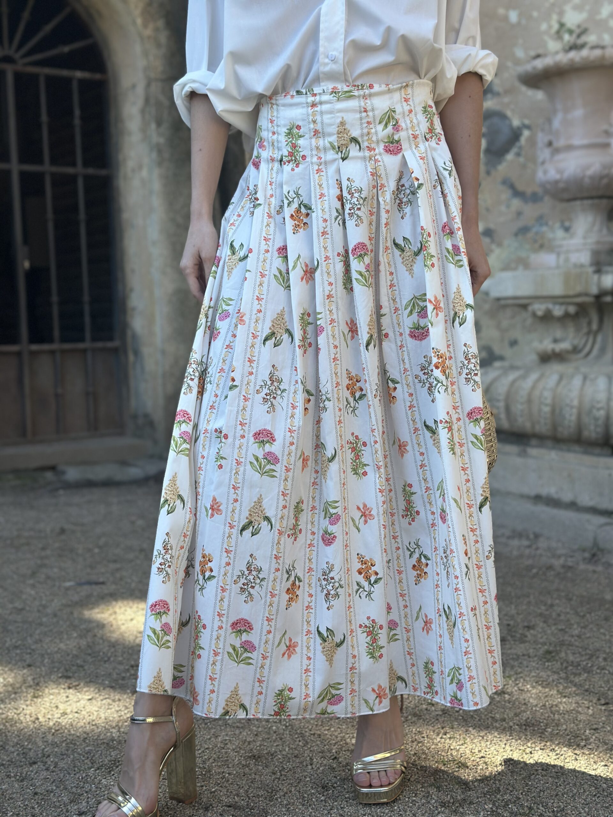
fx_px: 1133
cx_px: 306
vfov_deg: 39.7
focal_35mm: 48
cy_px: 408
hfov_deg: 30.3
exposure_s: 1/1030
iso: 80
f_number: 1.78
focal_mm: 6.86
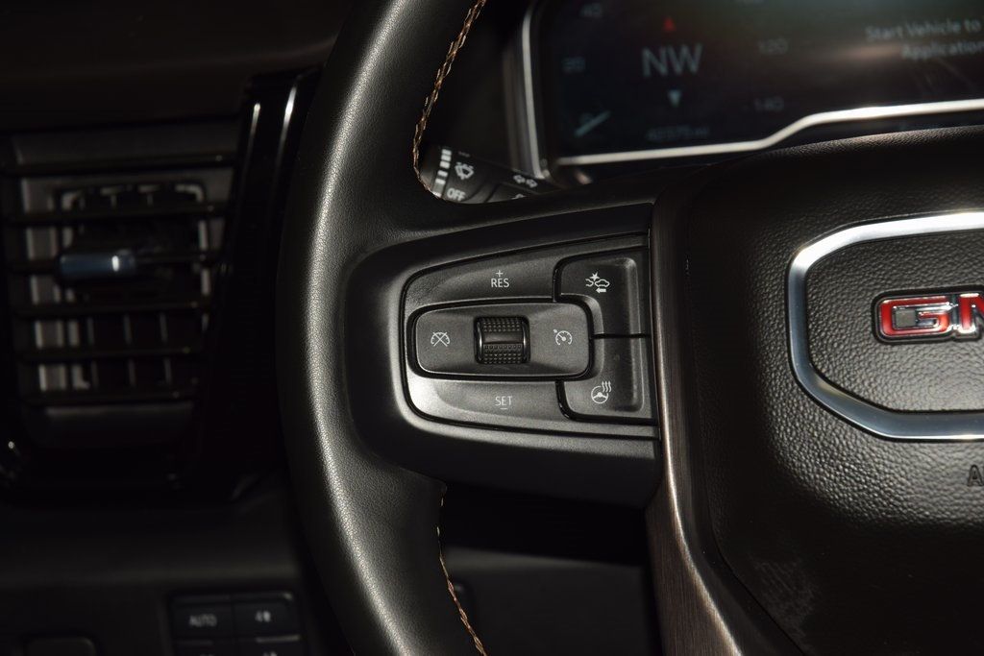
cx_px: 492
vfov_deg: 13.0
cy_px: 328
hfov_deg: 19.5
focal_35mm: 105
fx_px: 2870
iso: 100
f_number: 8
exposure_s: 1/125
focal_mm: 70
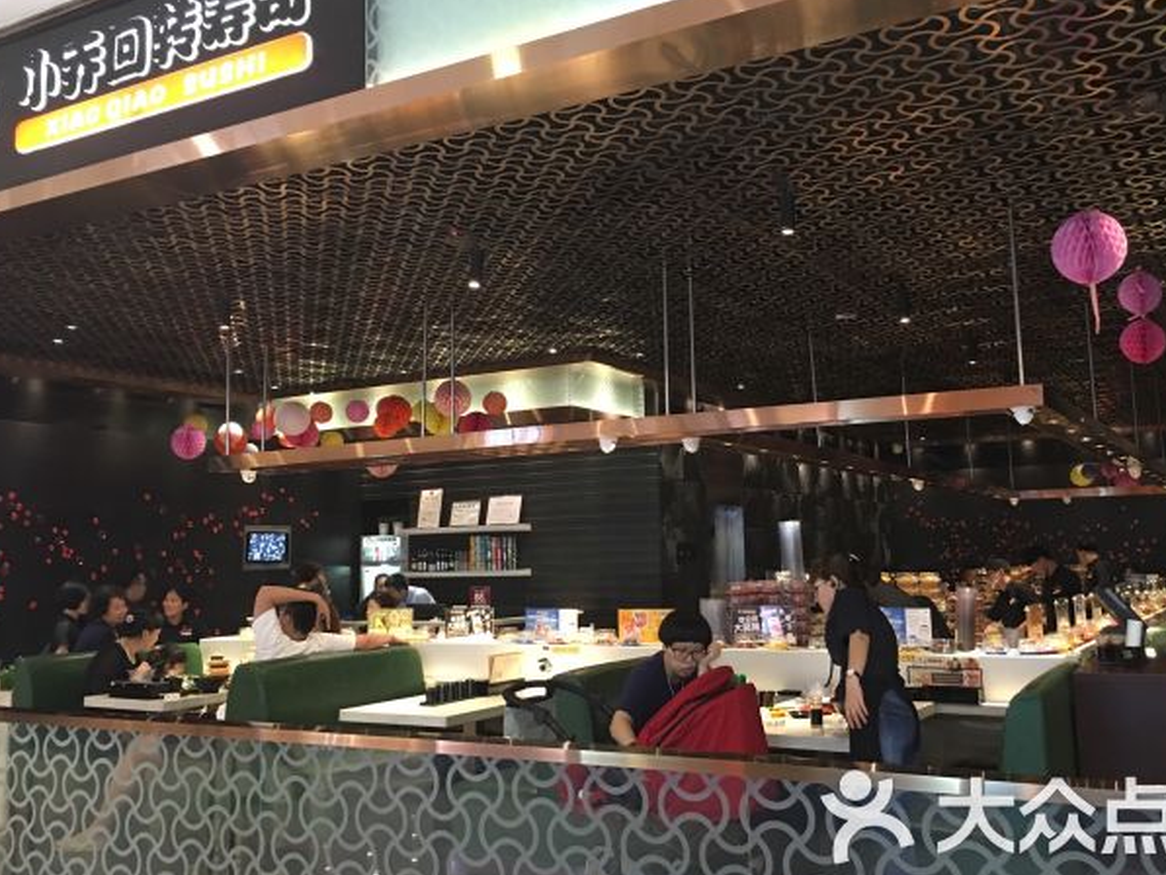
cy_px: 405
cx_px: 627
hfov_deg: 53.9
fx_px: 1145
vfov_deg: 41.8
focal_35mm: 34
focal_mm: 4.15
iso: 100
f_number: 2.2
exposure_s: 1/10
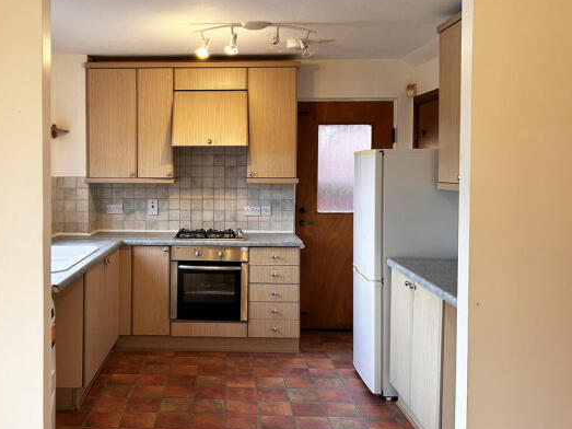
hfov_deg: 61.6
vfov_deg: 48.2
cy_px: 206
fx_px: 479
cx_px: 270
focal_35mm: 29
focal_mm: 5.7
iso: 125
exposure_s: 1/121
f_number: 1.5
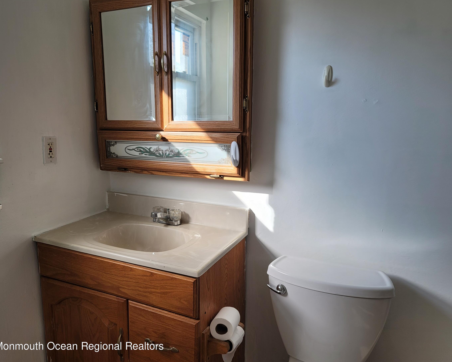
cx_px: 209
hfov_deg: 64.0
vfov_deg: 53.2
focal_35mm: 27
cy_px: 175
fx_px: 361
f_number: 1.8
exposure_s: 1/120
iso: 20
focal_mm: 7
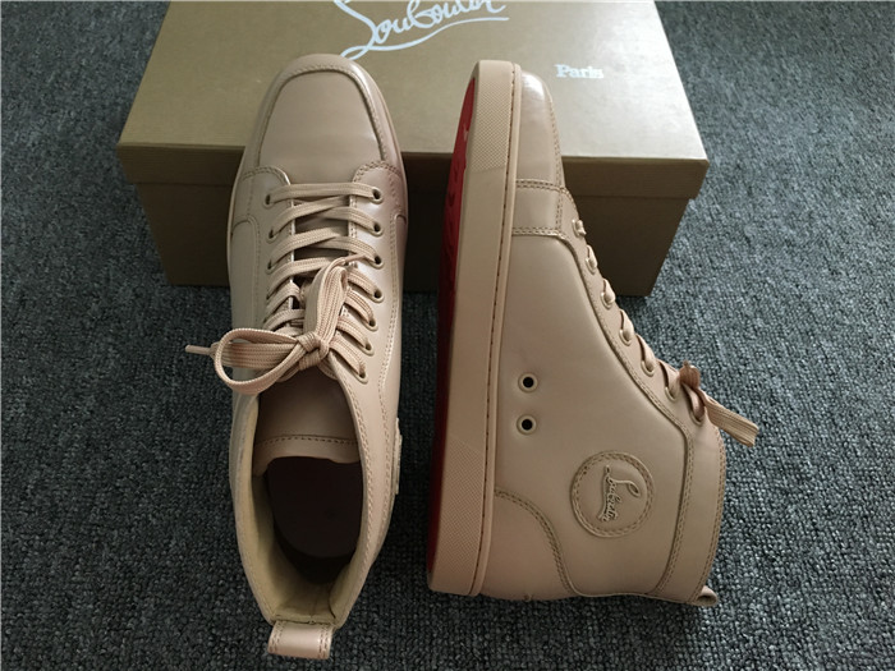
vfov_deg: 48.2
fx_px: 750
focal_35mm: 29
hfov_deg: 61.7
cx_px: 448
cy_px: 336
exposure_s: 1/33
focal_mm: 4.15
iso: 200
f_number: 2.2
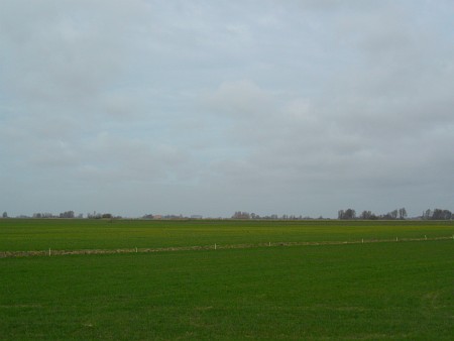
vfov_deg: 24.4
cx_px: 227
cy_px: 170
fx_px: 787
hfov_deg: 32.2
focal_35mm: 60
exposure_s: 1/1000
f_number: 4
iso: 80
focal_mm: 10.3
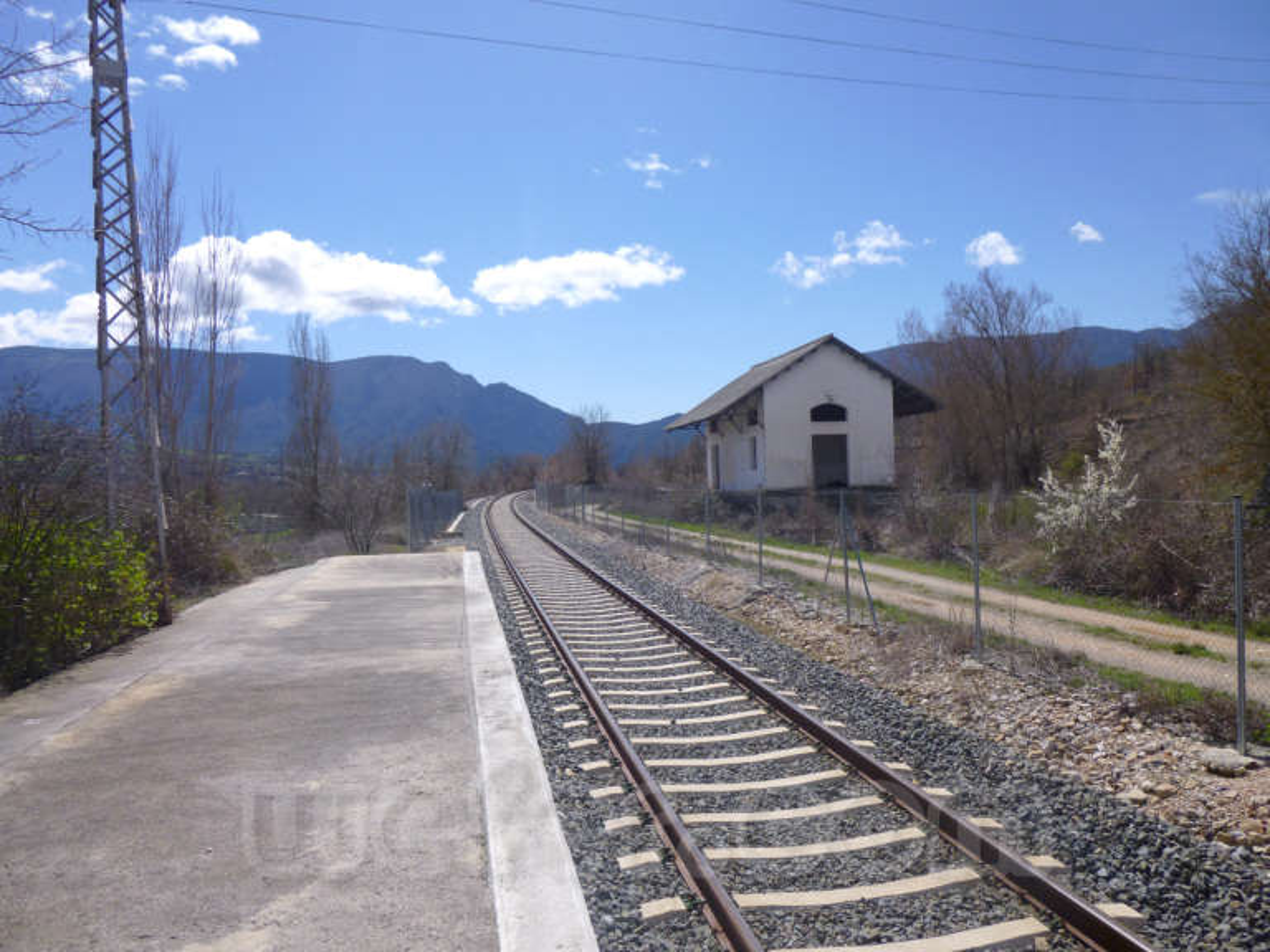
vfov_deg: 54.9
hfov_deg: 69.4
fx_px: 917
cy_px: 476
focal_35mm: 25
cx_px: 635
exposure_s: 1/200
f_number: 9
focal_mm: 4.5
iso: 100
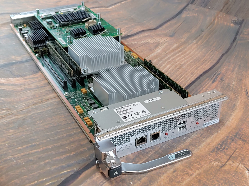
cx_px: 124
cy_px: 93
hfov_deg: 38.9
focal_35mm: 49
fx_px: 352
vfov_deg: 29.7
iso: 50
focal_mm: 4.36
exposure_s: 1/60
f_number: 1.8
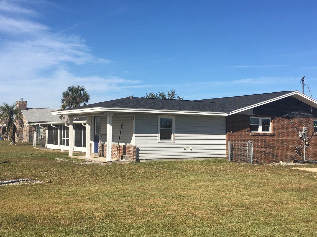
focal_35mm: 42
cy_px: 119
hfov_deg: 44.8
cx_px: 163
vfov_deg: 34.3
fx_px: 385
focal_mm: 4.15
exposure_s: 1/2262
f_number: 2.2
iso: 25
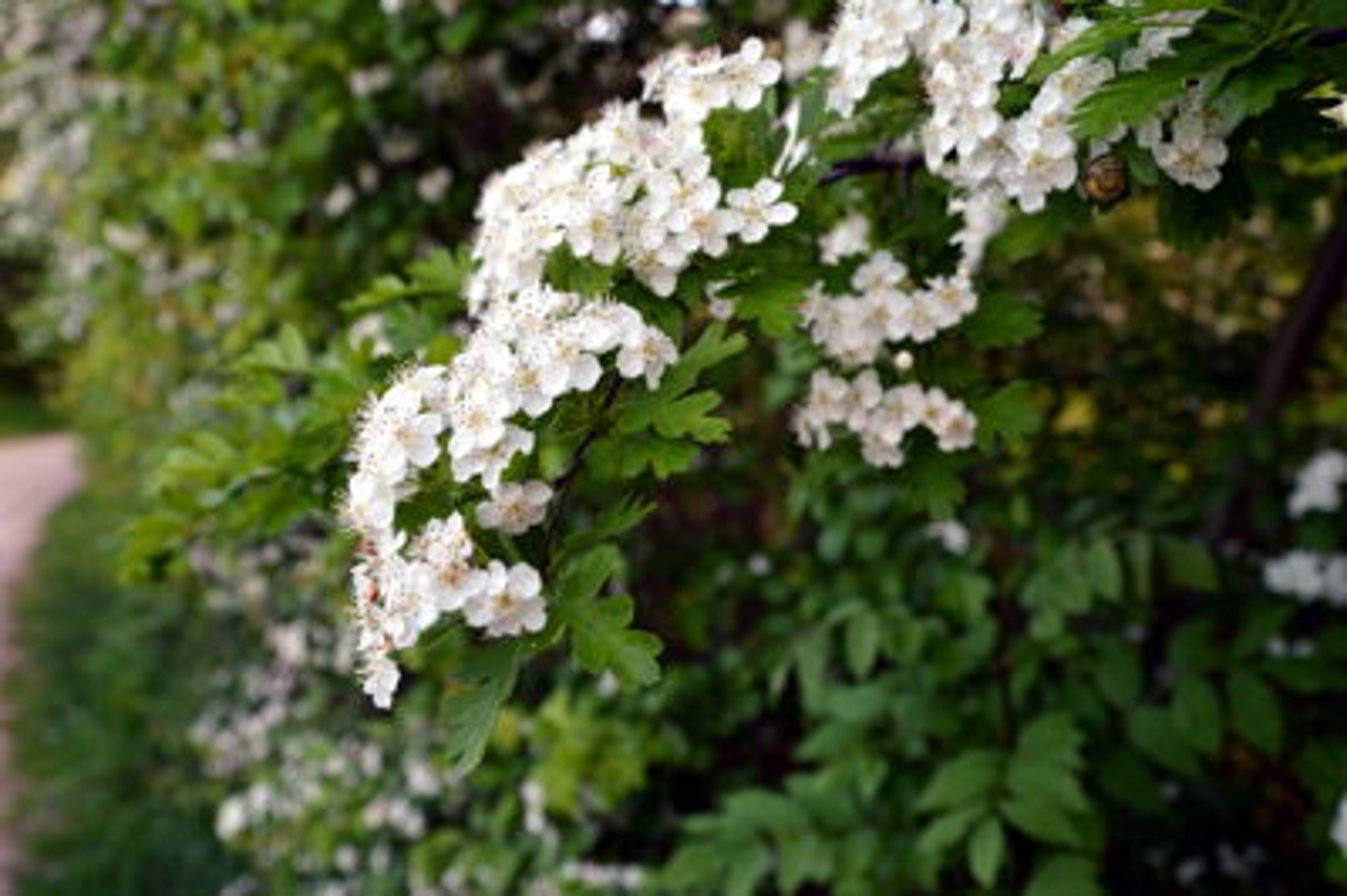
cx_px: 674
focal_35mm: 38
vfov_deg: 35.4
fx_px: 1402
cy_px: 448
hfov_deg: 51.3
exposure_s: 1/80
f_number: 5.6
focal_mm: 25
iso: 100
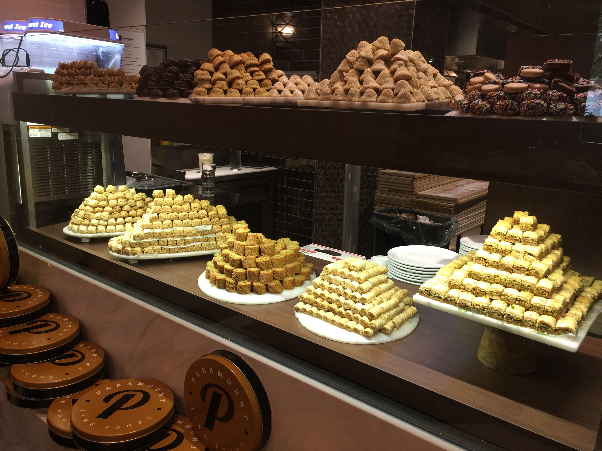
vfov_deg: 48.2
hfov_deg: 61.7
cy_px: 226
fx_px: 504
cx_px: 301
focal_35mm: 29
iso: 32
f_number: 2.2
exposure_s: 1/15
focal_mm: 4.15
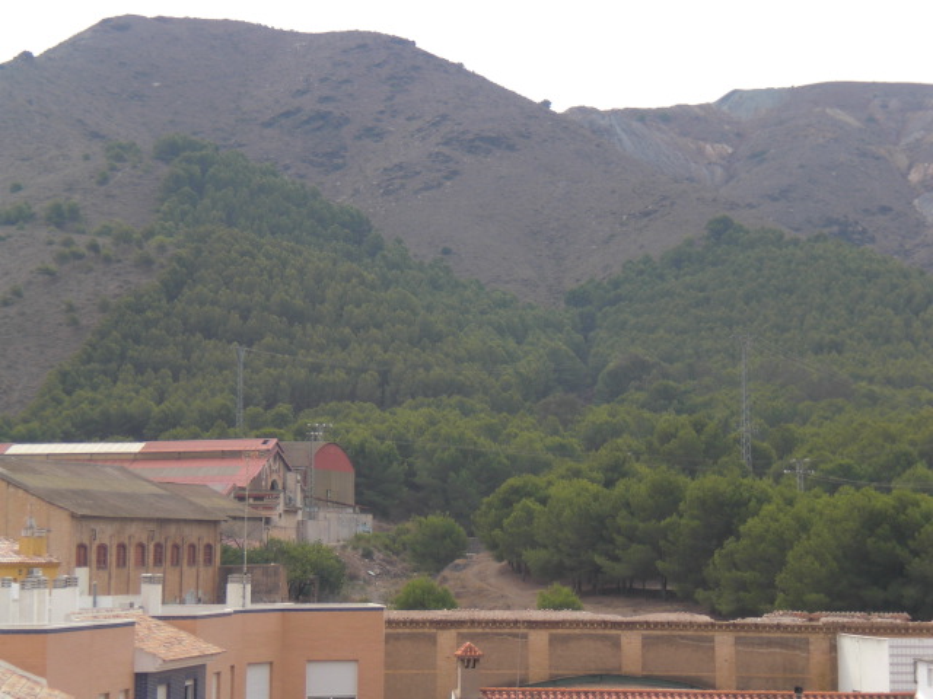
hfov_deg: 17.3
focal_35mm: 114
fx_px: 3073
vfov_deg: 13.0
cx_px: 466
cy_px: 350
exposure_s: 1/160
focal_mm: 18.9
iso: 64
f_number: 5.9
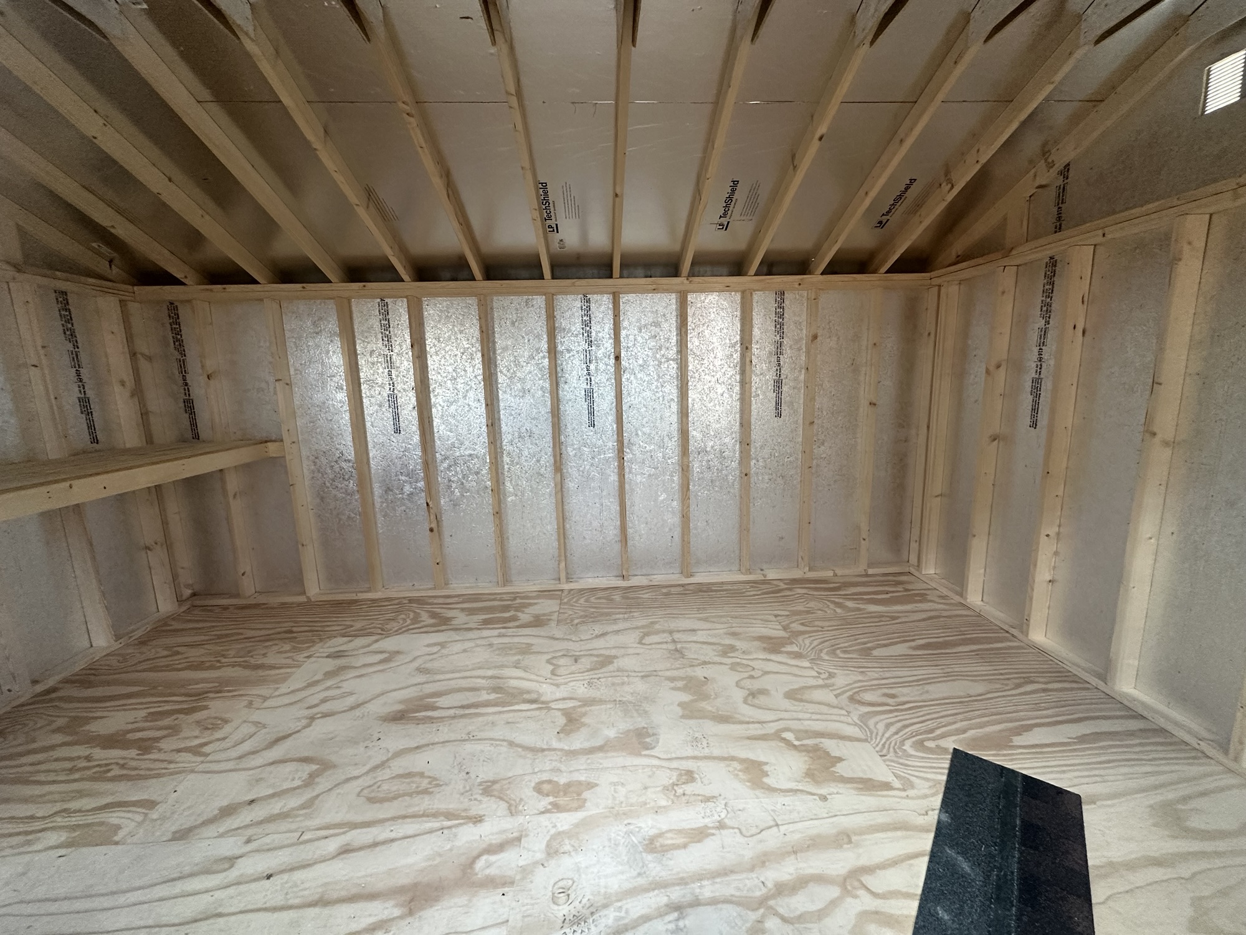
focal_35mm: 14
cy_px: 468
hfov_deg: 102.1
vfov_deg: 85.7
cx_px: 623
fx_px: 504
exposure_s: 1/99
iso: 250
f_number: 2.2
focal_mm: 2.22
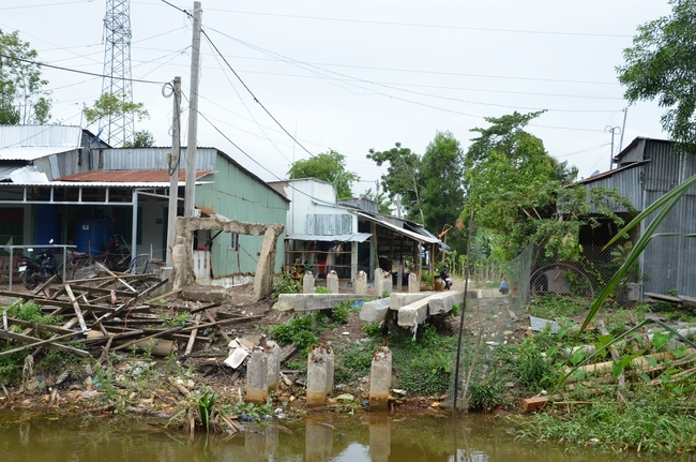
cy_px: 231
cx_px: 348
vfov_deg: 29.8
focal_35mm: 45
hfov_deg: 43.7
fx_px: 868
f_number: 9
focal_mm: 30
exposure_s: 1/320
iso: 250
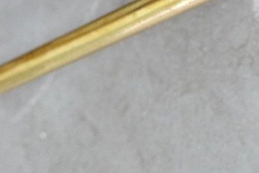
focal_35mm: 113
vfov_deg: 11.8
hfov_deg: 17.9
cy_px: -48
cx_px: 224
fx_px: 813
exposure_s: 1/30
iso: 2500
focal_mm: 21.2
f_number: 4
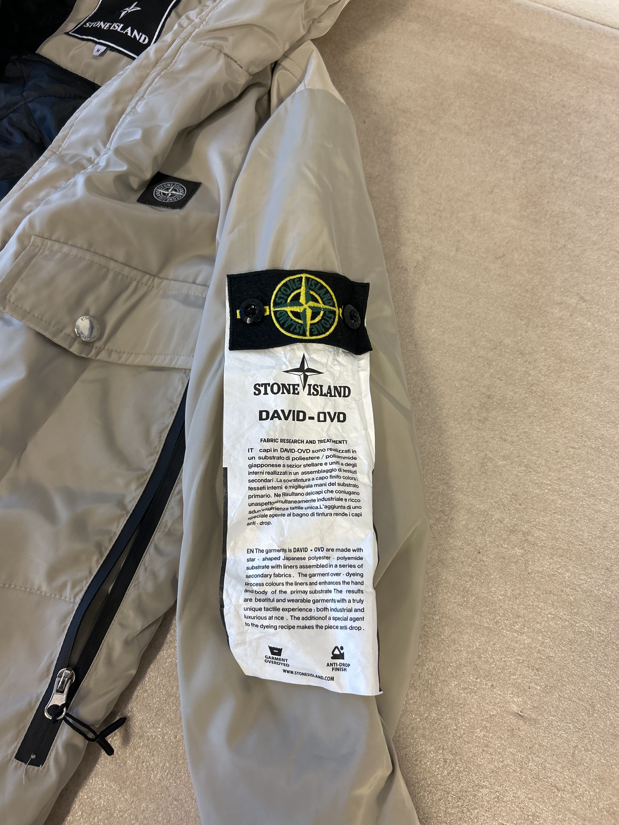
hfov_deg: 53.1
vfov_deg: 67.3
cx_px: 310
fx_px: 620
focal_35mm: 26
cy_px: 412
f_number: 1.5
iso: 100
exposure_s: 1/100
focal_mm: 5.7
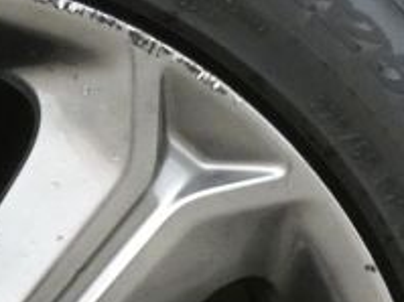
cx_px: -274
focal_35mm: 196
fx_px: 2286
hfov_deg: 9.7
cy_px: 484
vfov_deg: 7.4
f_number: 5.6
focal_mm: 6.8
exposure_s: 1/80
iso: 800
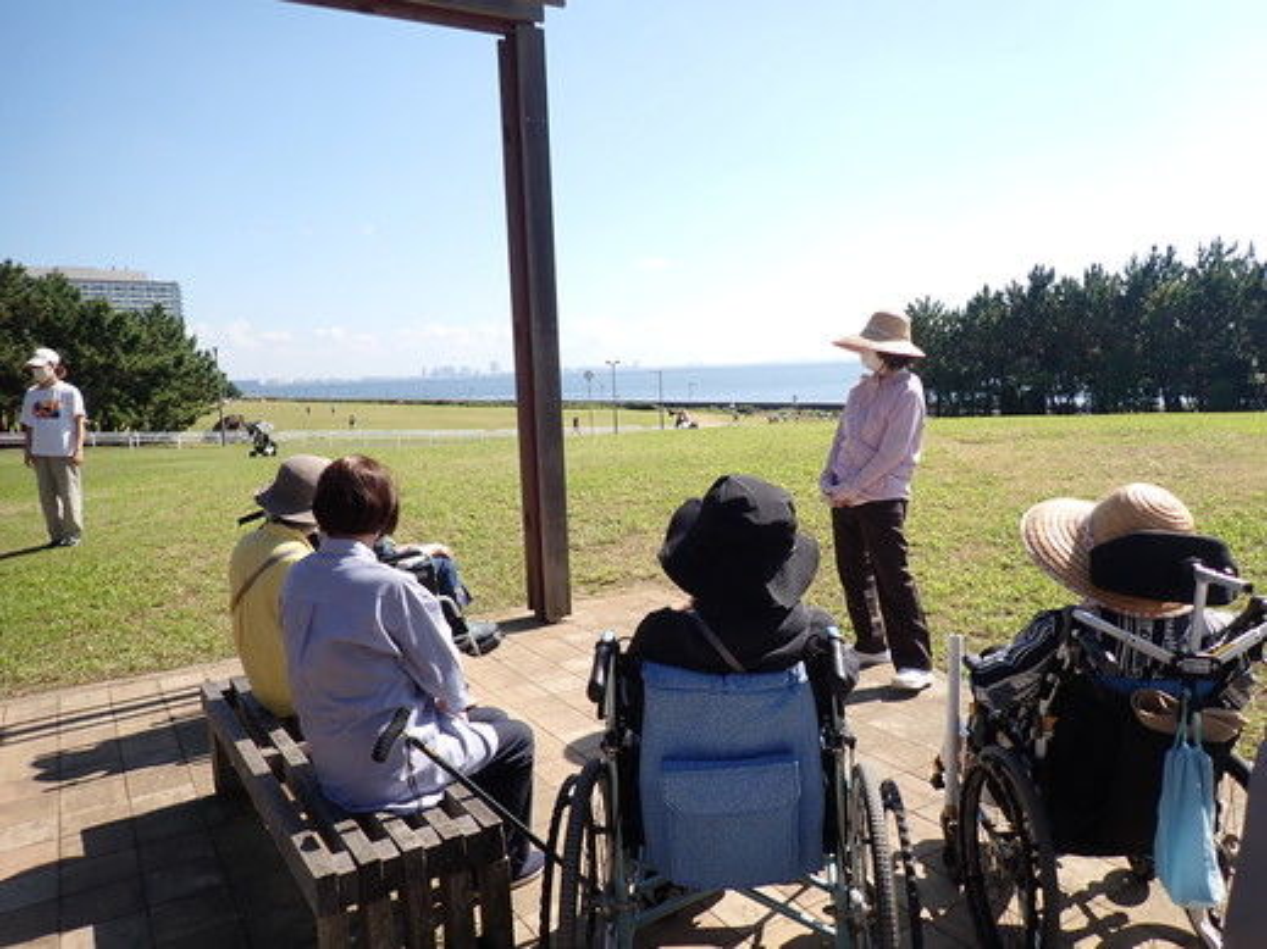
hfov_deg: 69.4
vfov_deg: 54.9
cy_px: 474
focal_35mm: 25
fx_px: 915
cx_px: 634
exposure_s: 1/2000
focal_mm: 4.5
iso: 100
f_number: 2
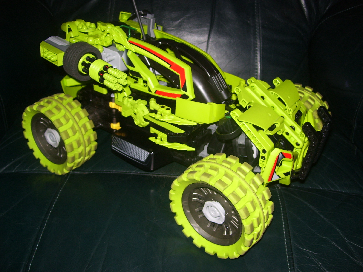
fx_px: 378
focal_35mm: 36
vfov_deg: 39.7
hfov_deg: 51.4
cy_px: 136
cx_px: 182
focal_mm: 6
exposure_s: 1/60
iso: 80
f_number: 2.7
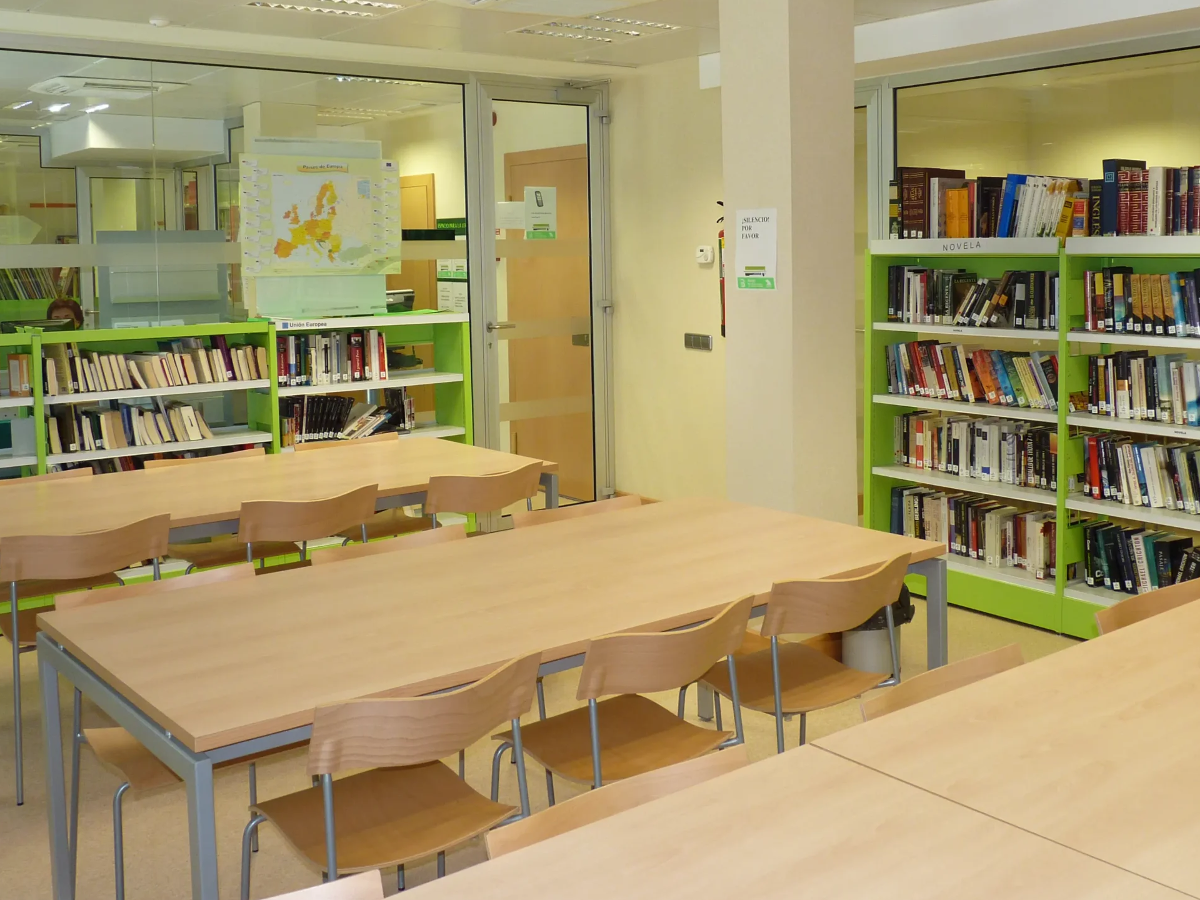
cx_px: 683
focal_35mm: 36
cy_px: 309
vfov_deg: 39.2
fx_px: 1248
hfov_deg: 51.2
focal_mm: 4.8
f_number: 2.8
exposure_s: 1/30
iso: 100
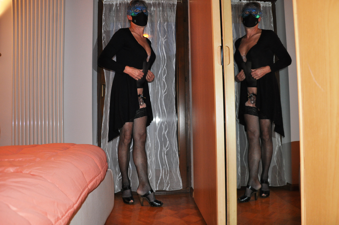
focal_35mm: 27
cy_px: 112
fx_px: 254
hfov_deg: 67.4
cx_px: 170
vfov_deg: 47.8
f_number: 3.5
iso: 800
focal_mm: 18
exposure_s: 1/60
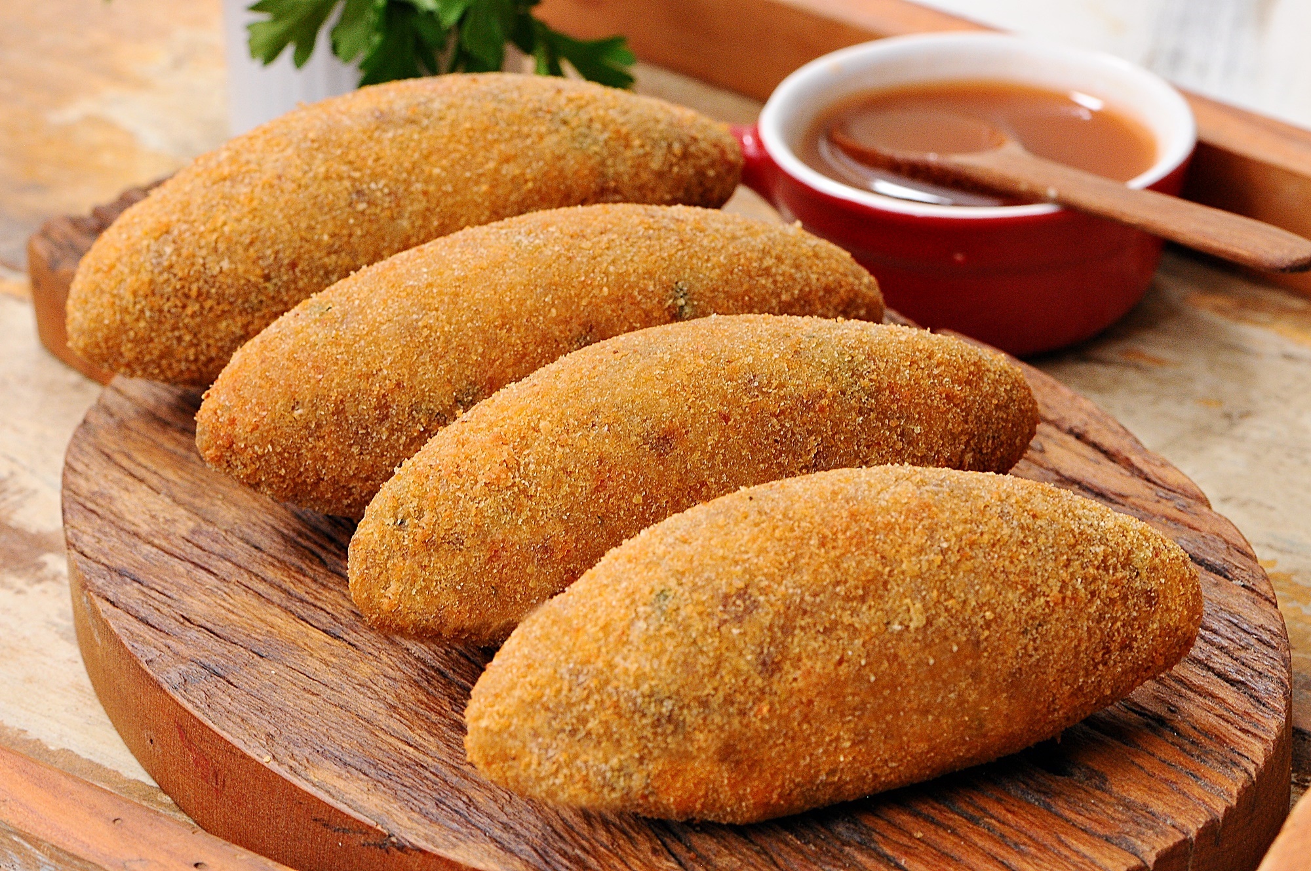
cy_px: 436
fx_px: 5728
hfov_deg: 13.1
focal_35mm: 158
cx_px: 656
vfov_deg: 8.7
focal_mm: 105
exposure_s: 1/15
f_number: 13
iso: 640
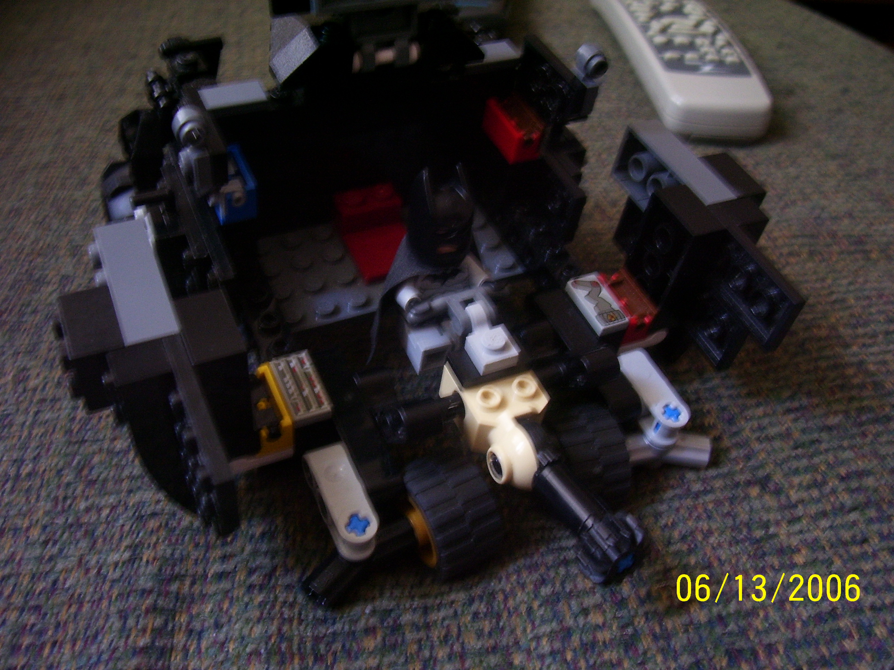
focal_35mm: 34
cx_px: 447
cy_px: 335
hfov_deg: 54.0
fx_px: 878
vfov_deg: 41.8
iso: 160
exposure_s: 1/8
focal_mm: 5.6
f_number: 2.7
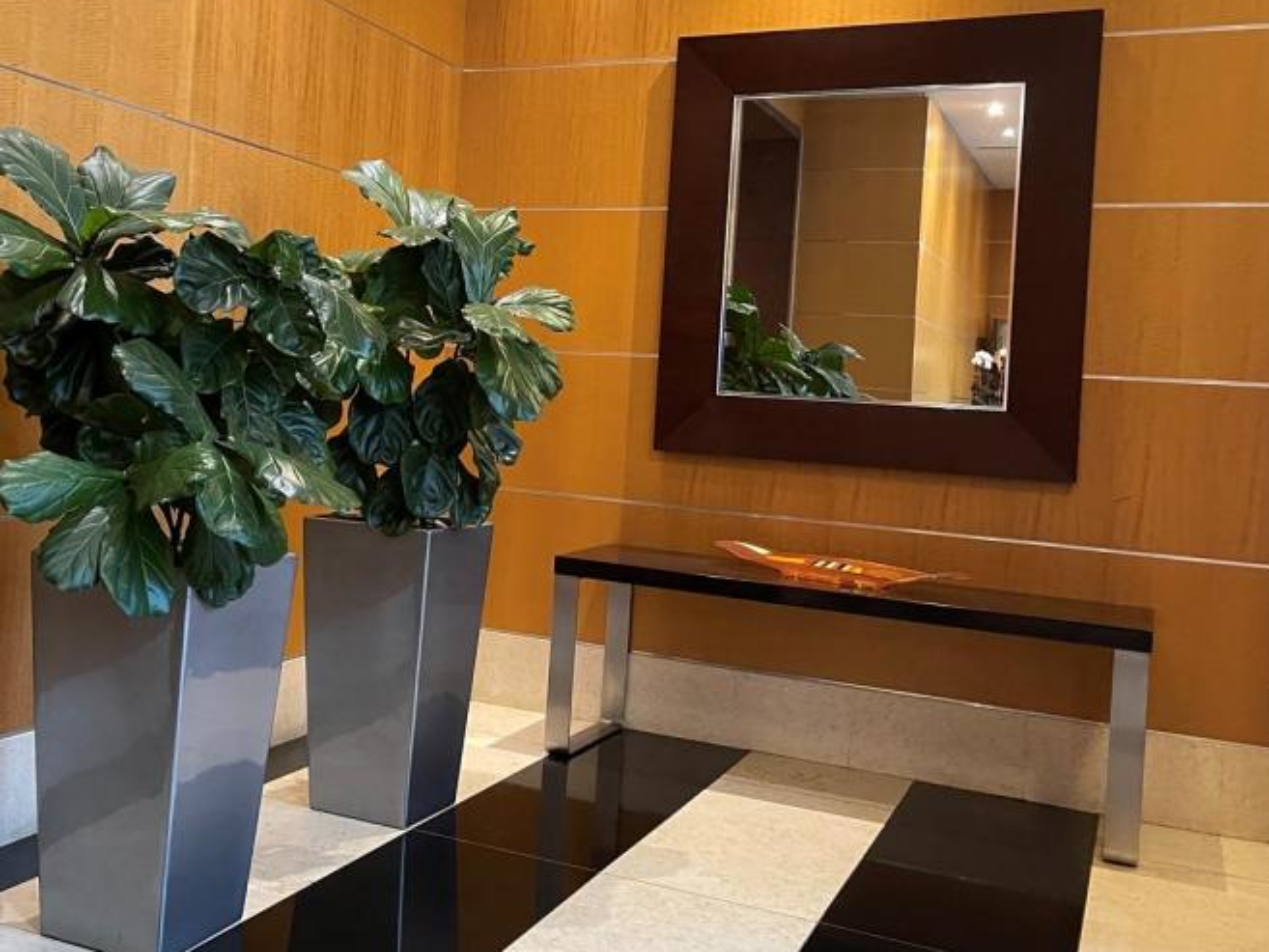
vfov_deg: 37.5
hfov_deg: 48.2
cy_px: 367
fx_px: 1393
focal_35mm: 38
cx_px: 433
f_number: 1.6
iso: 640
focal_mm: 5.1
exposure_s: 1/30
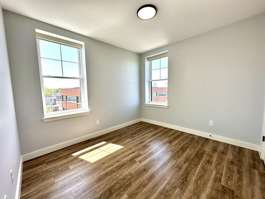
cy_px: 100
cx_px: 132
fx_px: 107
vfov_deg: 85.7
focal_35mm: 14
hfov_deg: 102.1
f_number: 2.2
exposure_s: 1/229
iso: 40
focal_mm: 2.22
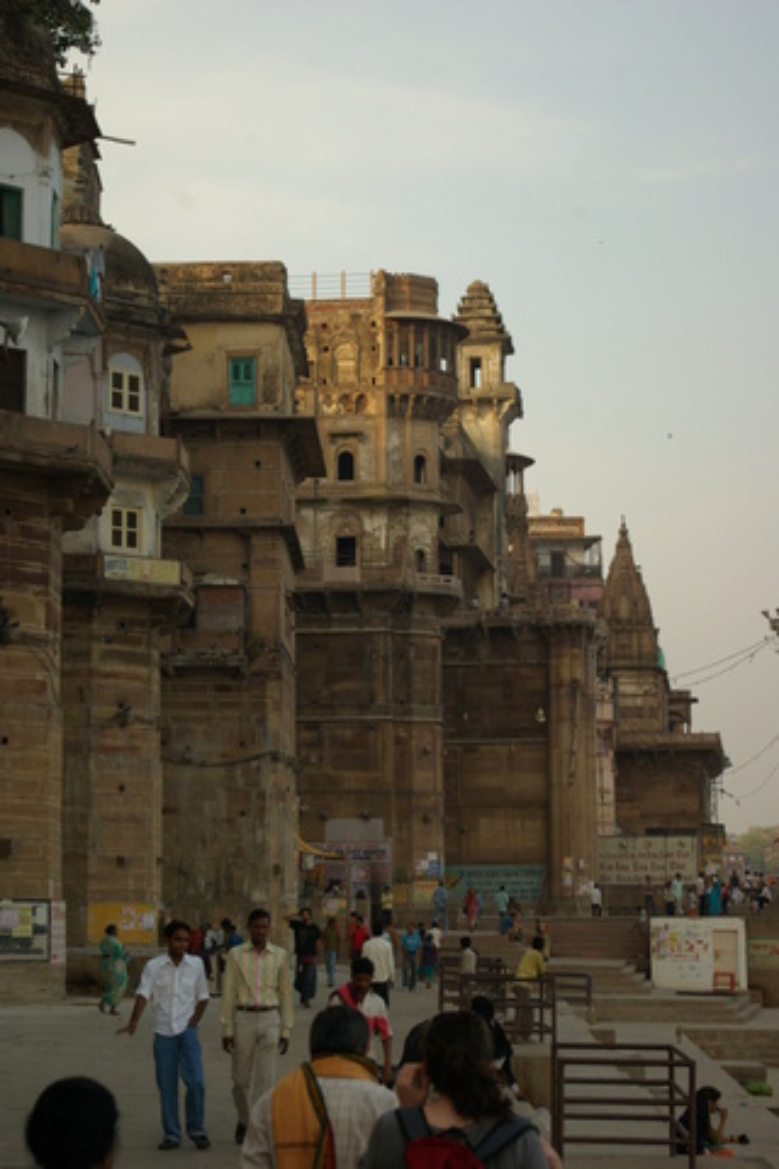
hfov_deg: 16.6
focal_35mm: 82
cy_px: 584
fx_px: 2678
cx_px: 390
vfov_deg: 24.6
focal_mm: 55
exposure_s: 1/60
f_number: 5.6
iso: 200
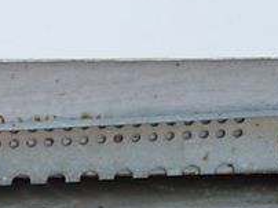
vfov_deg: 8.3
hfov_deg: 10.8
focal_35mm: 178
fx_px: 1428
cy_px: 129
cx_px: -101
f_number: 3
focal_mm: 7.6
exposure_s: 1/130
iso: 80
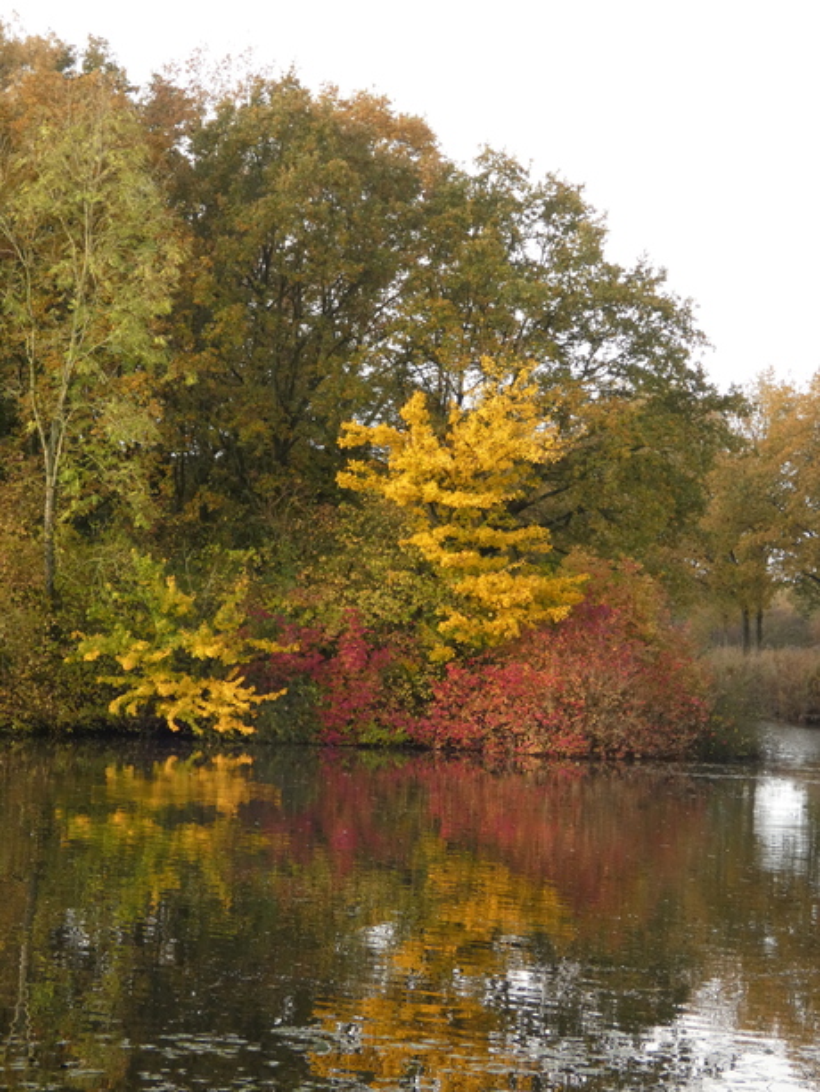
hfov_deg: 16.4
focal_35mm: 90
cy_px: 546
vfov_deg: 21.8
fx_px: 2842
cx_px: 410
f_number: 4.7
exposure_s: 1/250
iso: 400
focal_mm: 16
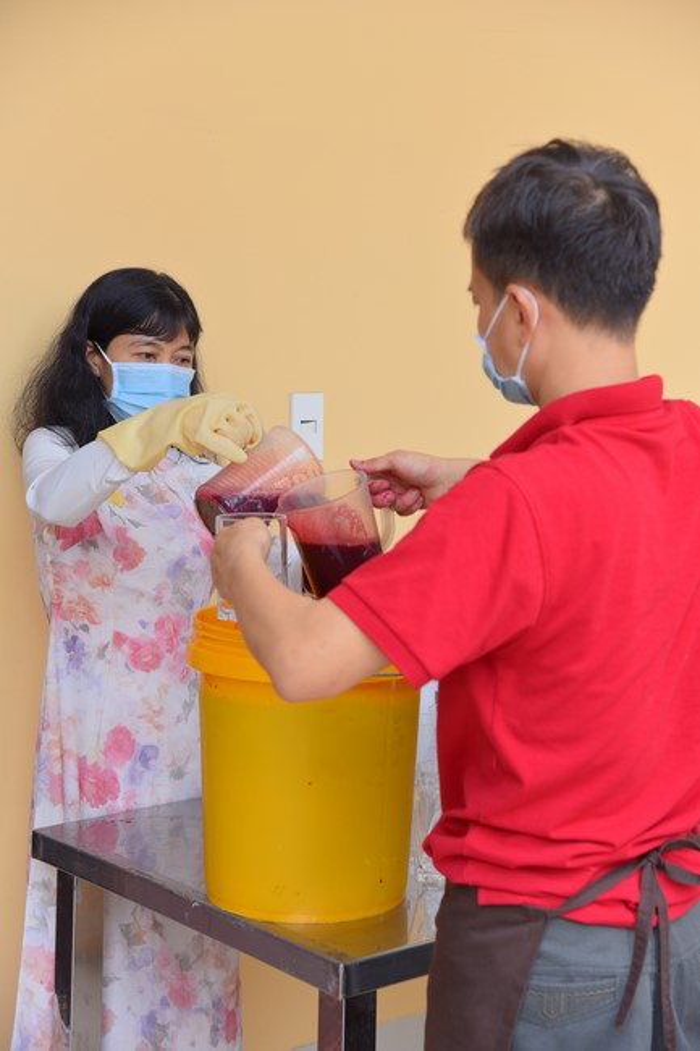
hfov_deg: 20.9
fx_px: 1897
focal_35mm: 65
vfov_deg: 31.0
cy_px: 526
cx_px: 350
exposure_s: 1/200
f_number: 5.6
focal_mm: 65
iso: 200
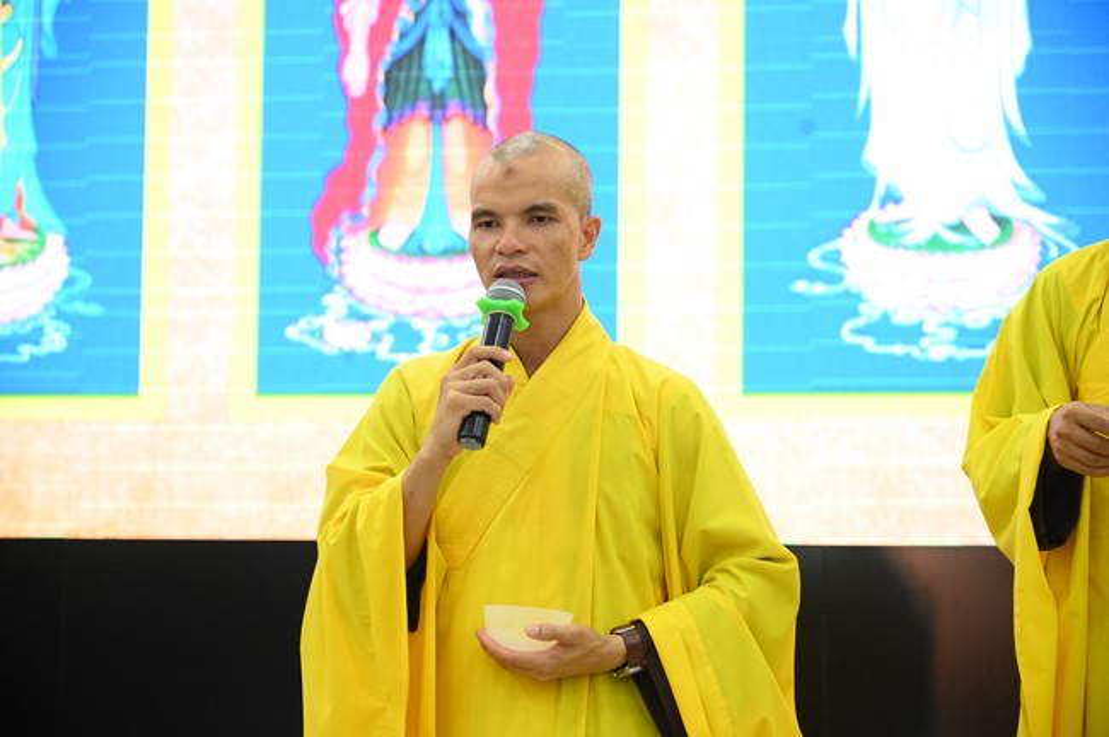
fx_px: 2523
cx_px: 554
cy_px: 368
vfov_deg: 16.6
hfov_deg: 24.8
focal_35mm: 82
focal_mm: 82
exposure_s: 1/160
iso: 4000
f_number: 4
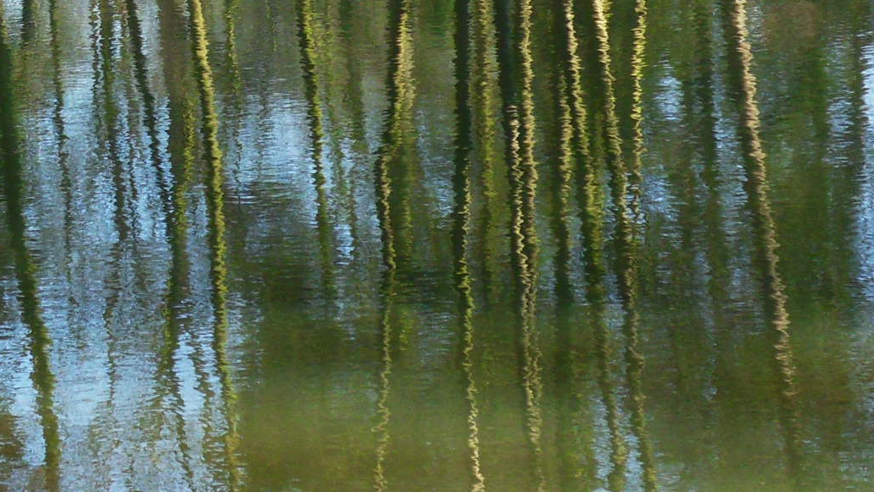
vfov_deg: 8.4
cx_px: 36
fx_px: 3291
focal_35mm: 142
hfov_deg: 14.9
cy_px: -246
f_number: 4.5
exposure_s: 1/90
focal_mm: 9.1
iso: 80
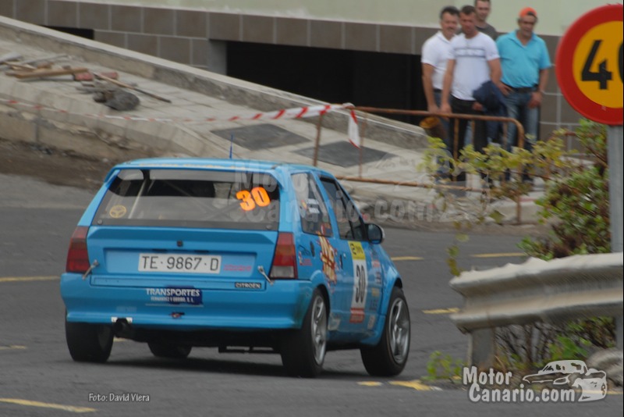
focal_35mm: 300
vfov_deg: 4.6
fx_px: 5202
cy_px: 208
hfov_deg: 6.9
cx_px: 312
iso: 200
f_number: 7.1
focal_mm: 200
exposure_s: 1/250
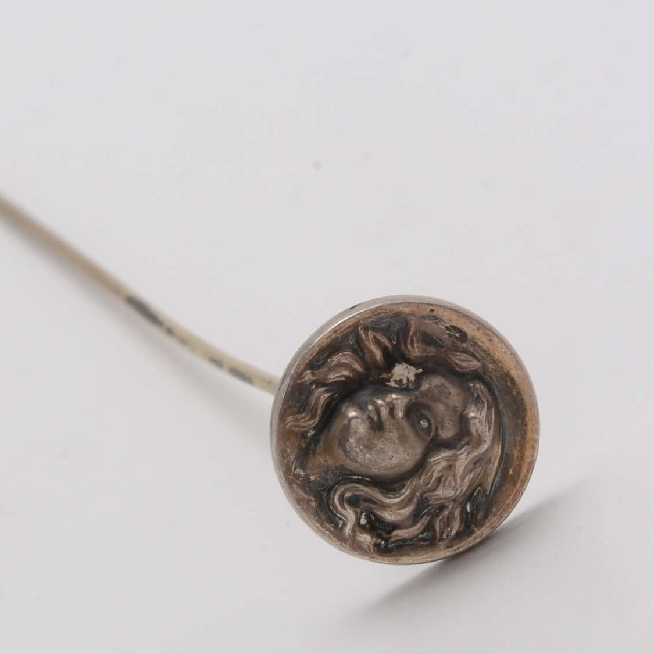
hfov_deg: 7.4
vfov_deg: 7.4
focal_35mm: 237
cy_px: 312
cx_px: 190
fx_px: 5064
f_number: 18
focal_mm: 85
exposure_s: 1/125
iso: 200
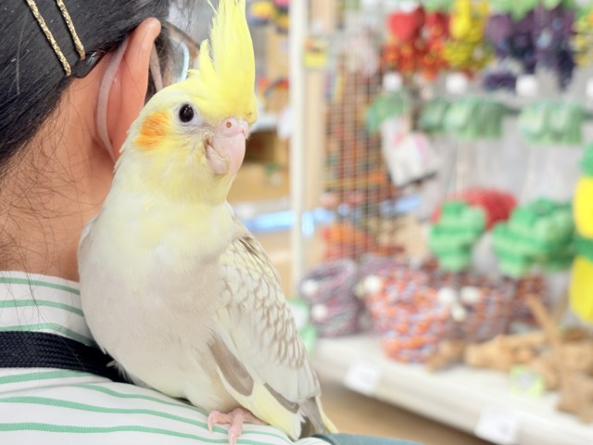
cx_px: 296
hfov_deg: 36.8
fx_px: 891
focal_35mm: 52
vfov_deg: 28.0
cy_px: 222
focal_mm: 5.96
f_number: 1.6
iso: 64
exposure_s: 1/50
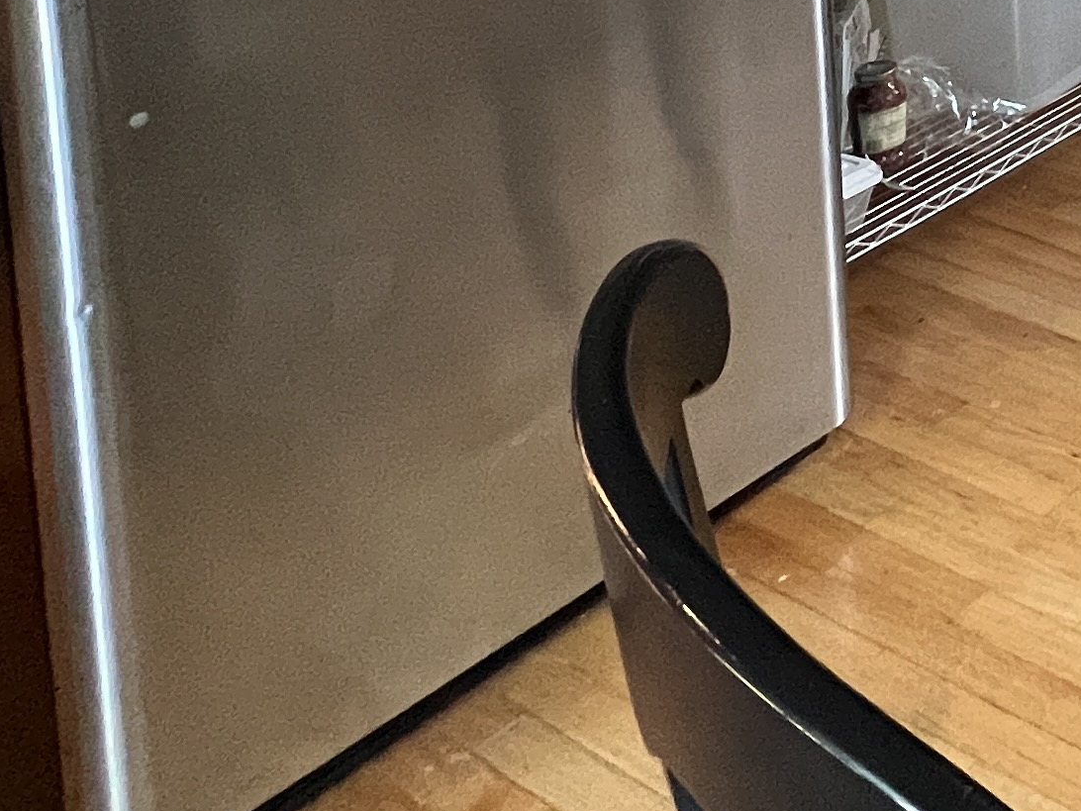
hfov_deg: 26.0
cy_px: -482
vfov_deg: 22.9
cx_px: 1709
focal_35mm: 48
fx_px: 1499
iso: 320
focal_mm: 1.57
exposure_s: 1/60
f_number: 1.8
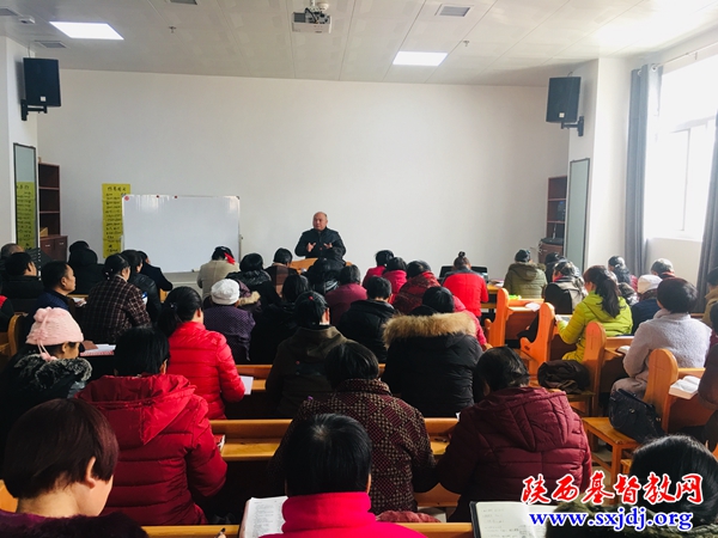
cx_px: 359
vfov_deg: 48.2
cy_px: 269
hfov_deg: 61.7
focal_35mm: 29
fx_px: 602
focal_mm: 4.15
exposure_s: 1/17
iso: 32
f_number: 2.2
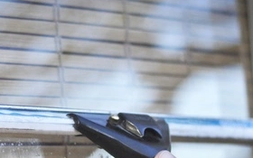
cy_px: 142
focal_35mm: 164
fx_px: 1131
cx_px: 64
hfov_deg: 12.7
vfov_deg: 8.0
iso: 1000
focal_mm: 50
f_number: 2.5
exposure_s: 1/2500
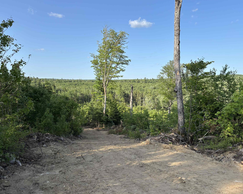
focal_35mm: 28
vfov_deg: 51.5
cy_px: 98
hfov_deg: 62.2
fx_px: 201
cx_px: 129
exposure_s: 1/1984
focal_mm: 5.96
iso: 50
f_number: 1.6
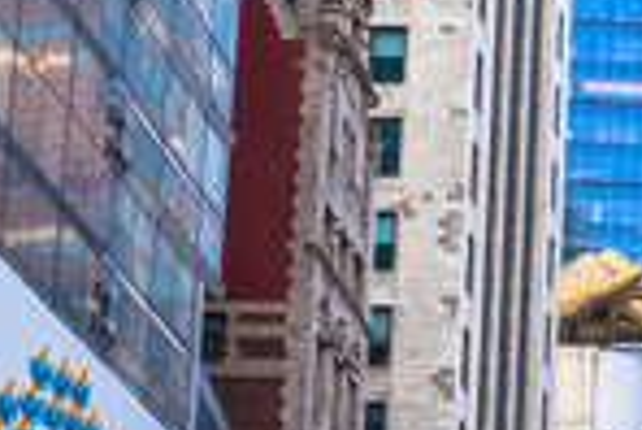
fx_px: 2535
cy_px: 699
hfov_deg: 13.6
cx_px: 976
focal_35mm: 142
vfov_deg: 9.3
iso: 200
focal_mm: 35
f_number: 8
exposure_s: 1/20
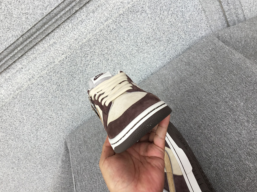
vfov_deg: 44.2
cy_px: 95
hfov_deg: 56.8
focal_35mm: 32
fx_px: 238
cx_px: 128
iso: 25
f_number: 2.4
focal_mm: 3.3
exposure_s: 1/105
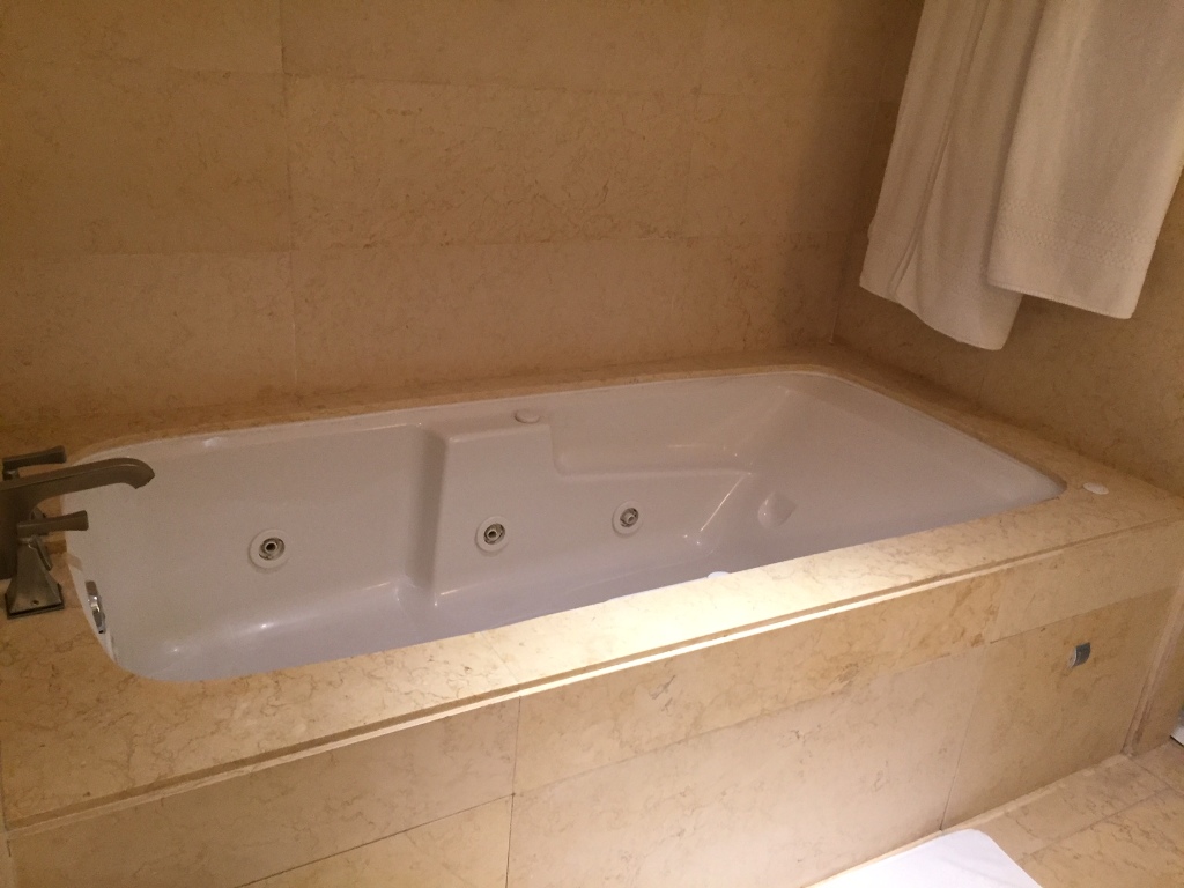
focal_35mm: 29
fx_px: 992
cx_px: 592
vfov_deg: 48.2
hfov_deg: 61.7
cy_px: 444
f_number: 2.2
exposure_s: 1/33
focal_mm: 4.15
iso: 200
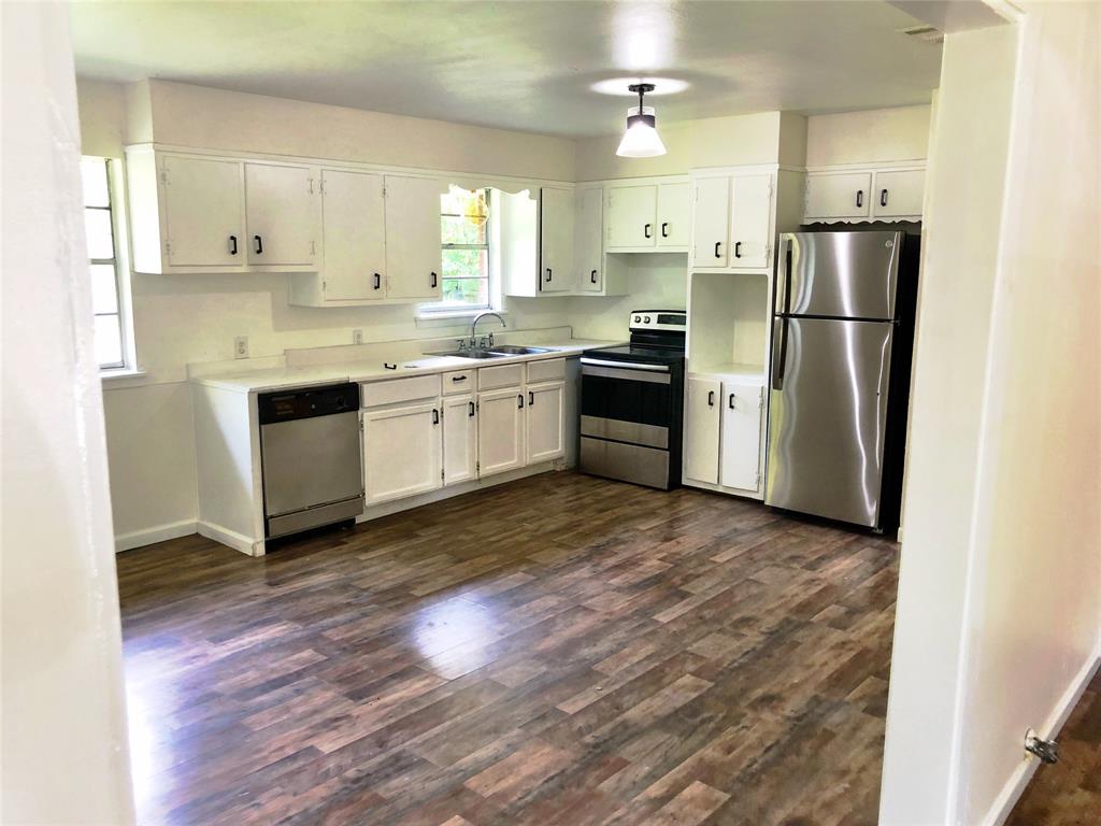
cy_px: 413
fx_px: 891
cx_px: 550
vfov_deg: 49.7
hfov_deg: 63.4
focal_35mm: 28
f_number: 1.8
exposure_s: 1/30
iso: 40
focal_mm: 3.99
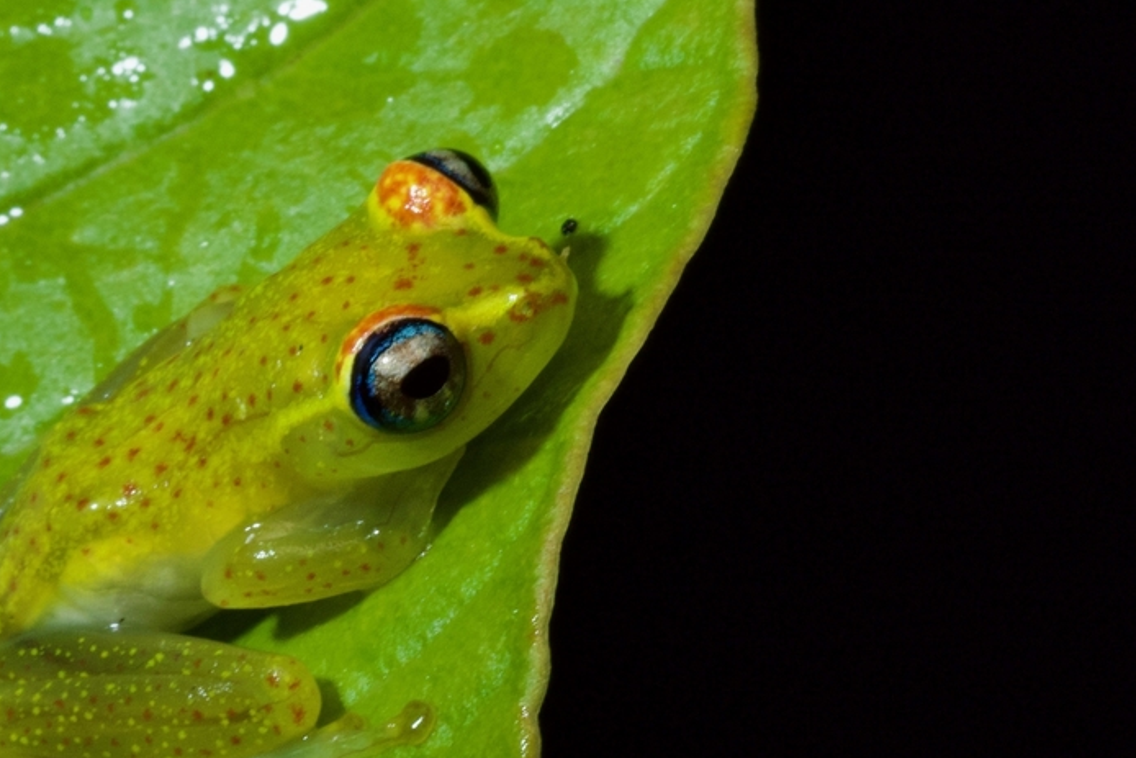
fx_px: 6470
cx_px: 525
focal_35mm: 205
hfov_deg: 10.0
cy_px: 336
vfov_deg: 6.7
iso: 400
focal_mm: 60
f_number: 16
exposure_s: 1/60
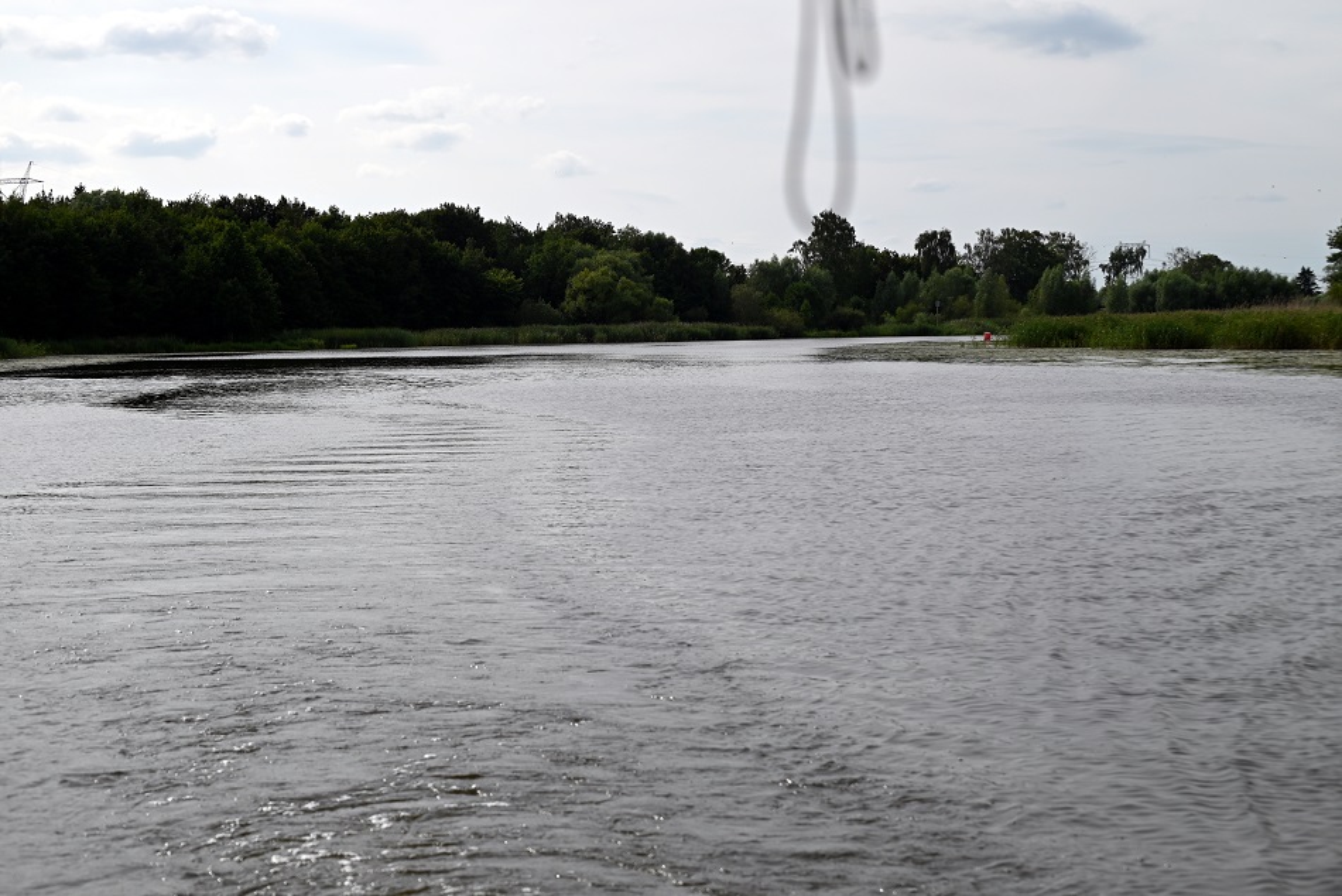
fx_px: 2610
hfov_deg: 28.8
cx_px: 671
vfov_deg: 19.5
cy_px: 448
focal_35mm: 70
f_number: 7.1
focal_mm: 70
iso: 100
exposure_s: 1/640
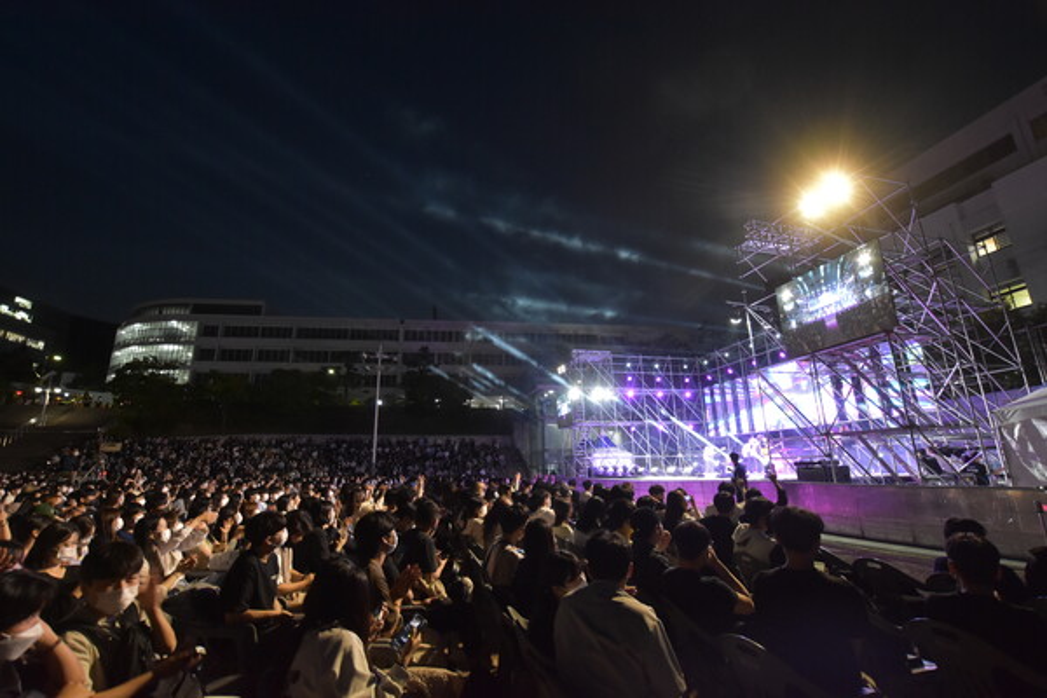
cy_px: 349
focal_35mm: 15
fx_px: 436
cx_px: 524
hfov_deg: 100.4
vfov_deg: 77.3
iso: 2000
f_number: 5
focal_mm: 10
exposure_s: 1/25
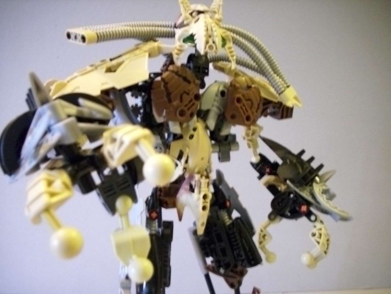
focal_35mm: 31
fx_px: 350
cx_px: 196
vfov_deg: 45.4
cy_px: 147
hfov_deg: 58.4
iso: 400
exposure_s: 1/2
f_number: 2.8
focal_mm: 6.2
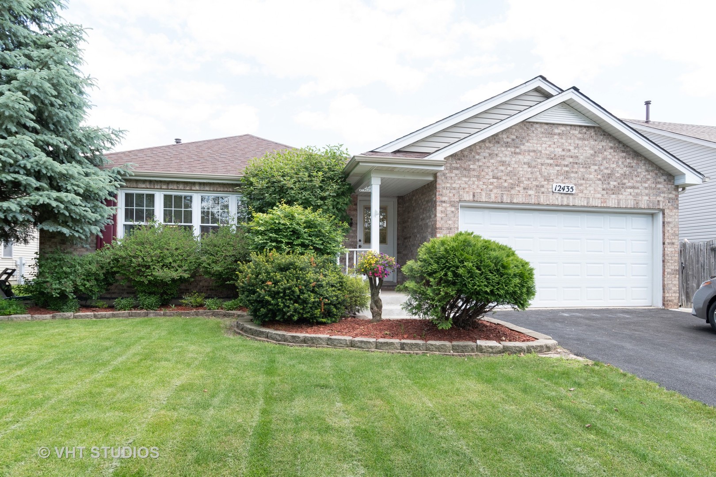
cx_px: 358
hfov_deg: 81.2
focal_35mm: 21
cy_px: 238
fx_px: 418
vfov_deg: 59.5
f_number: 8
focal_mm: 14
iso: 250
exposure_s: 1/125
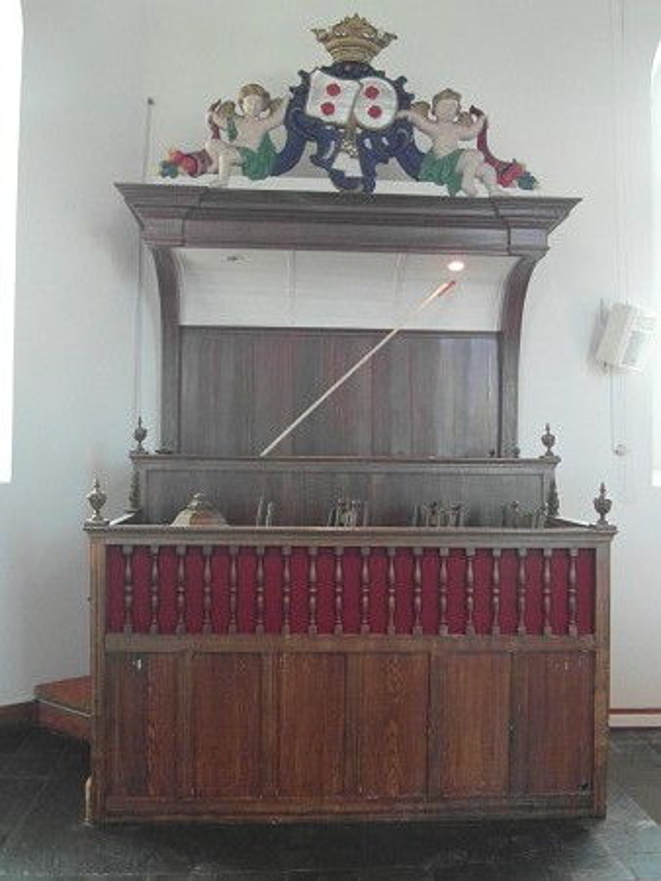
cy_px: 440
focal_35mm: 32
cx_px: 330
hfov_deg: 44.2
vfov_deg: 56.8
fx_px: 814
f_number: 3.4
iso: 400
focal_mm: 5.3
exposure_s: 1/45
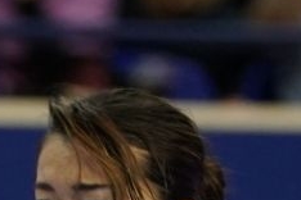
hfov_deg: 1.6
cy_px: 691
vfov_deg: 1.0
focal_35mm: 1310
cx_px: -217
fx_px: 10952
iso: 2000
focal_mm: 170
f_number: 2.8
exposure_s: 1/500
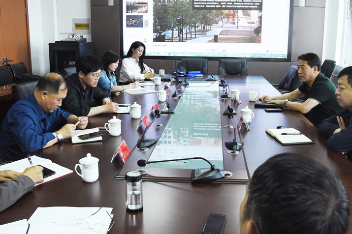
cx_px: 199
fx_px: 332
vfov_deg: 38.8
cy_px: 100
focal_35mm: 34
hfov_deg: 55.6
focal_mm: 18
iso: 1600
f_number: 7.1
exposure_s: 1/100
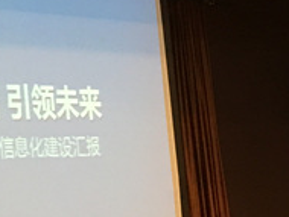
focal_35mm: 122
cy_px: 141
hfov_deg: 14.9
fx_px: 1020
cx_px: -157
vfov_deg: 12.2
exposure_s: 1/17
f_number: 2.2
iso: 125
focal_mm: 4.15
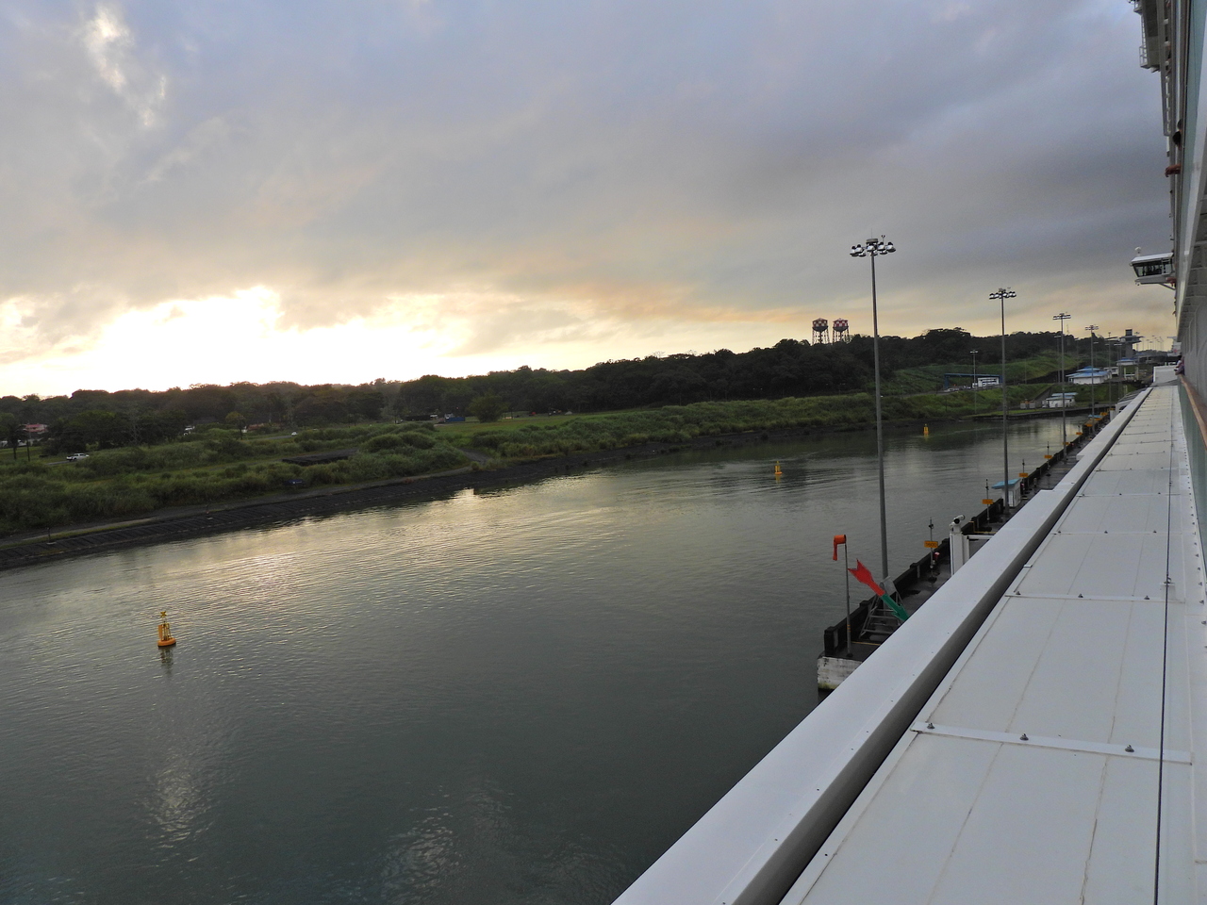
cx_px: 604
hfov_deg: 71.6
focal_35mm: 24
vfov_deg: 56.8
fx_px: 837
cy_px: 452
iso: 100
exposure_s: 1/1600
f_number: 2.8
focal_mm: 4.3
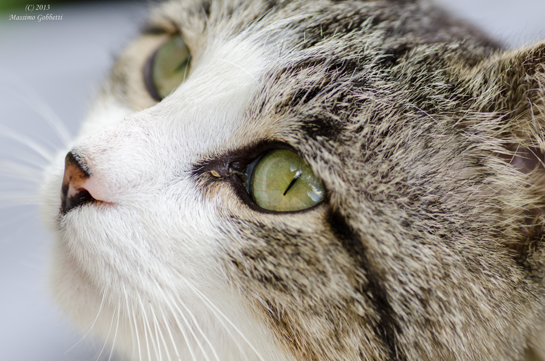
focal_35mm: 135
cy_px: 180
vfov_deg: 10.1
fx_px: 2039
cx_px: 272
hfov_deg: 15.2
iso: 400
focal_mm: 90
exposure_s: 1/500
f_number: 5.6
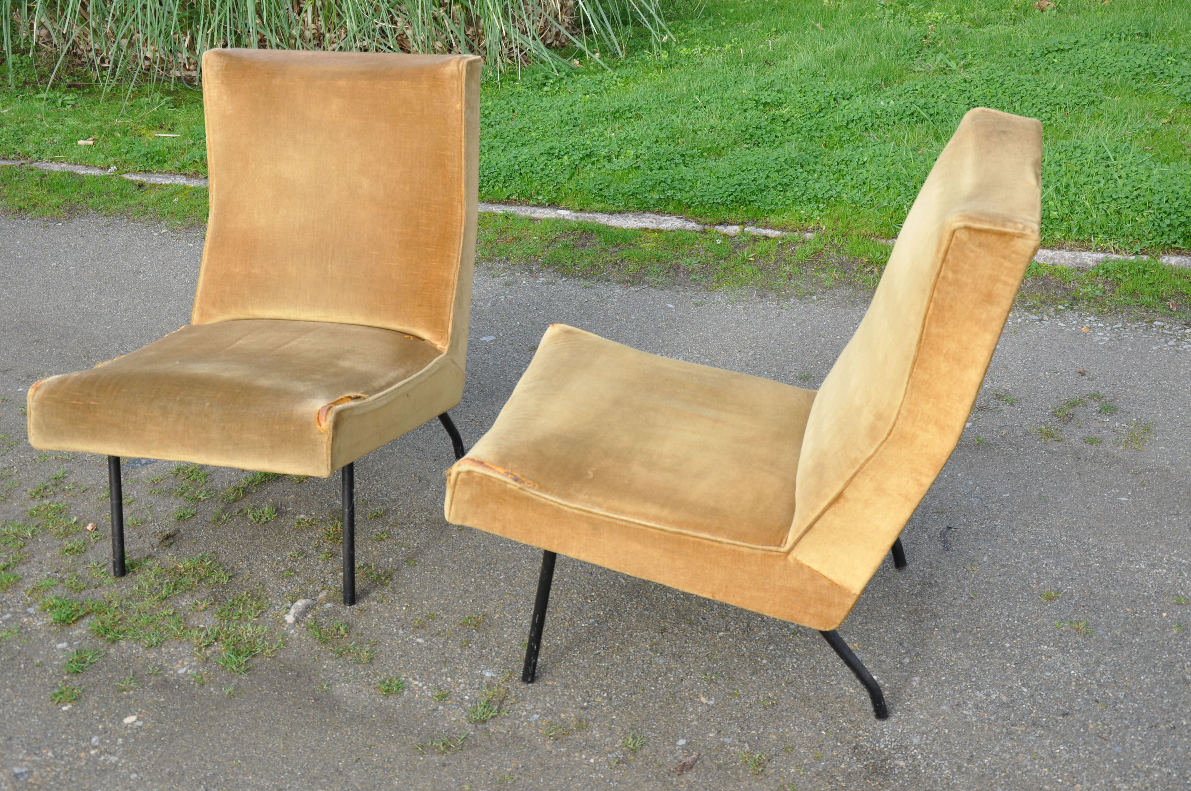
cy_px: 396
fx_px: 1586
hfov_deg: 41.2
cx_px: 596
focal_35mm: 48
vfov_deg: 28.0
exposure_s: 1/180
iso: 250
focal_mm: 32
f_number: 6.7
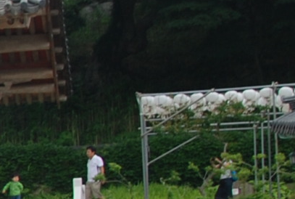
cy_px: 269
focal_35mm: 203
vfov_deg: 6.8
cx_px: -621
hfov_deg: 8.4
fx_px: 1665
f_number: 5.6
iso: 100
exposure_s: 1/125
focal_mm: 19
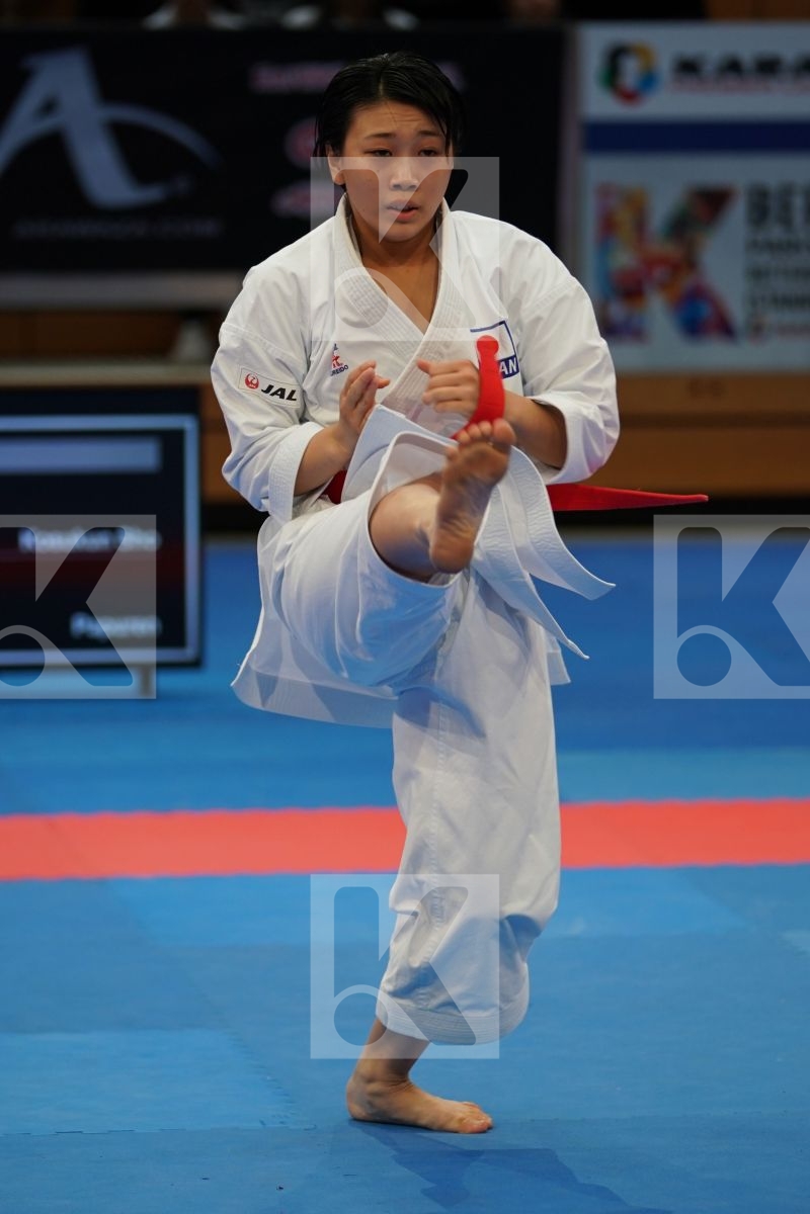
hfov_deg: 6.1
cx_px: 405
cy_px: 607
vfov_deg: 9.1
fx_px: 7593
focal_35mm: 225
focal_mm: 150
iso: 640
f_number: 2.8
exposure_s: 1/500
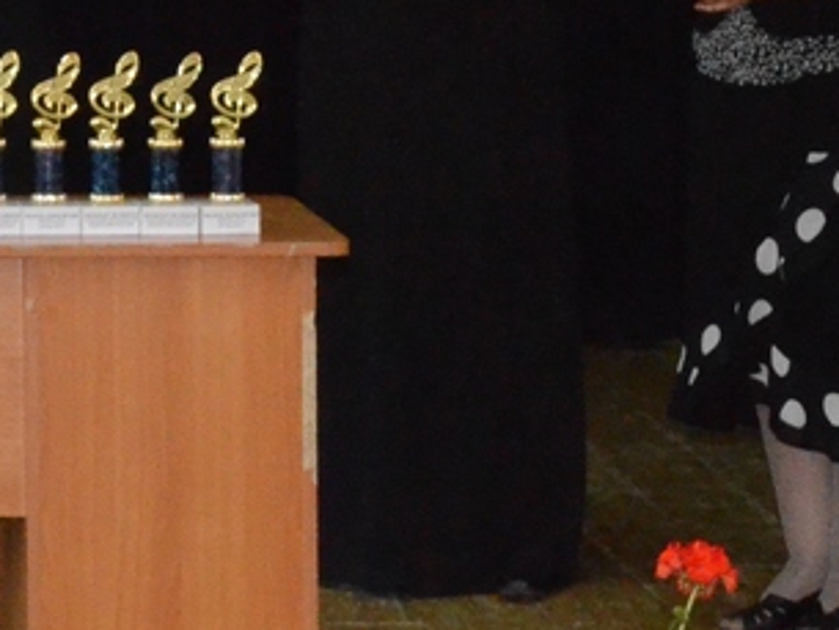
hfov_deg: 7.1
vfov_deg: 5.4
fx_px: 6595
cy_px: -204
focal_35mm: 272
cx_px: -605
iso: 6400
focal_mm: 48
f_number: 11
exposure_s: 1/60
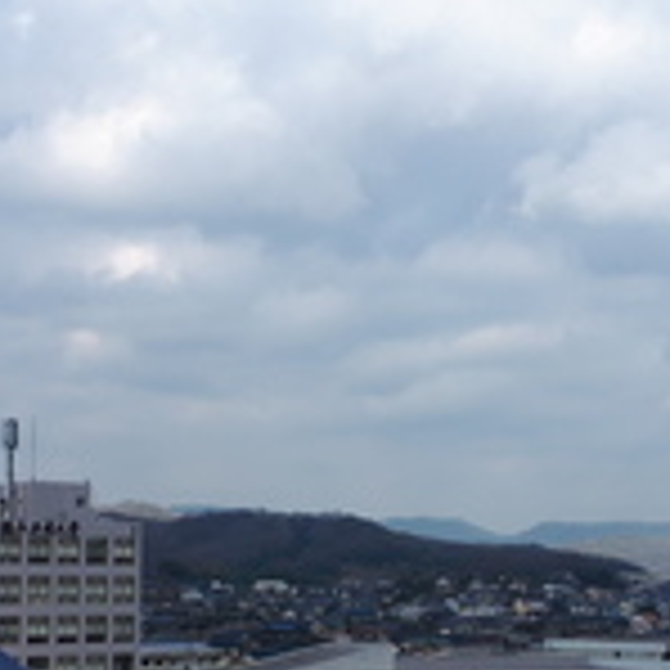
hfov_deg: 21.6
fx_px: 1752
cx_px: 360
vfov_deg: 21.5
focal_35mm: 80
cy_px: 501
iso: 40
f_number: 1.9
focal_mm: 3.6
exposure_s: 1/978
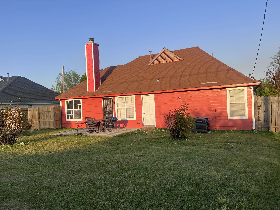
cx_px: 140
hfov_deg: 67.3
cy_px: 105
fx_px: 210
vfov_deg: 53.1
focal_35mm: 26
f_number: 1.5
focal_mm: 5.7
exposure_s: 1/1808
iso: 50
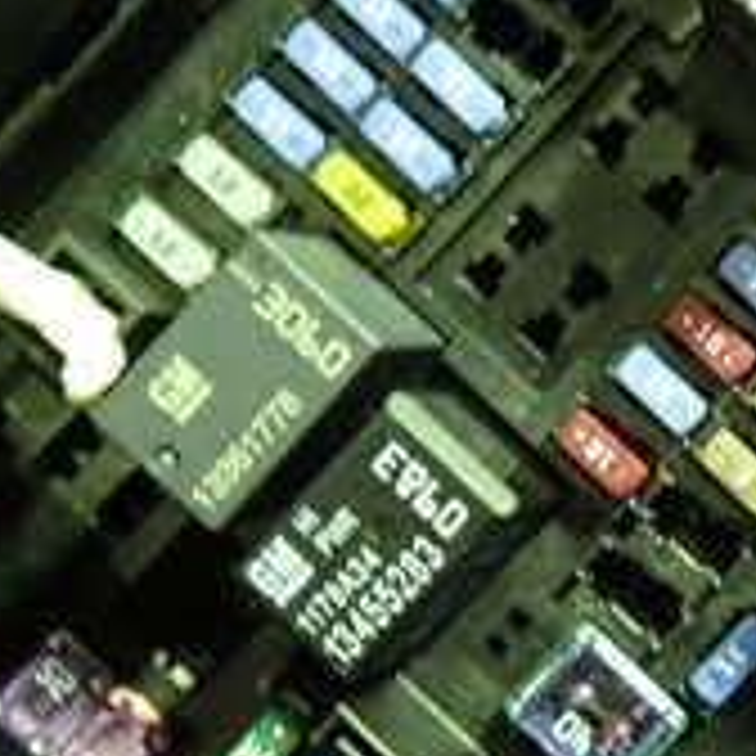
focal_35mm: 79
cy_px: 504
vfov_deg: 21.8
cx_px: 774
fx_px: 1952
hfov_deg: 21.1
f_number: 2
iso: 500
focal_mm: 4.5
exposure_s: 1/30
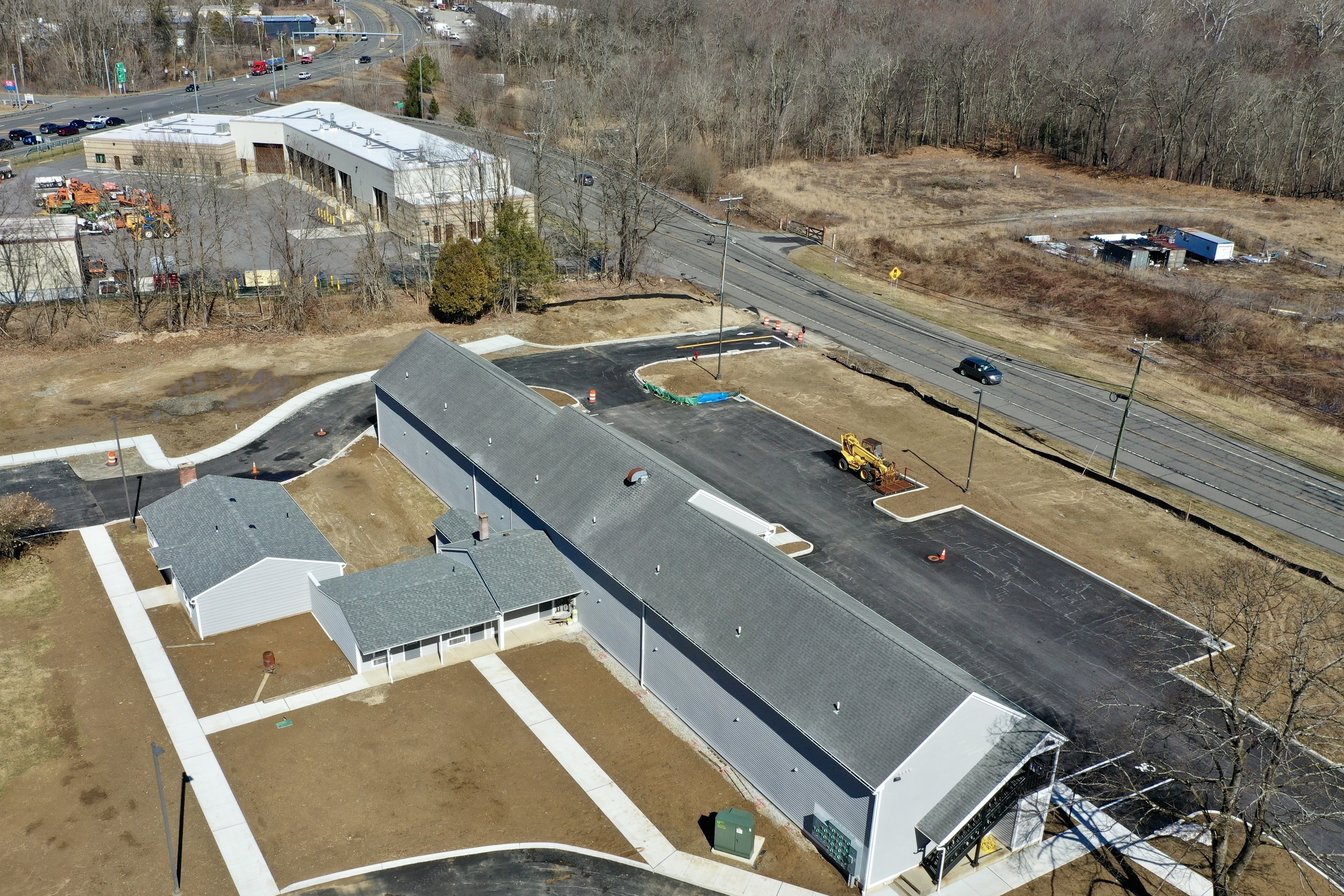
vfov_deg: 39.9
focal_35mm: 33
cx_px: 606
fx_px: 1232
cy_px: 519
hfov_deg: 57.1
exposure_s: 1/500
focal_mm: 10.26
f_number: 6.3
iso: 100
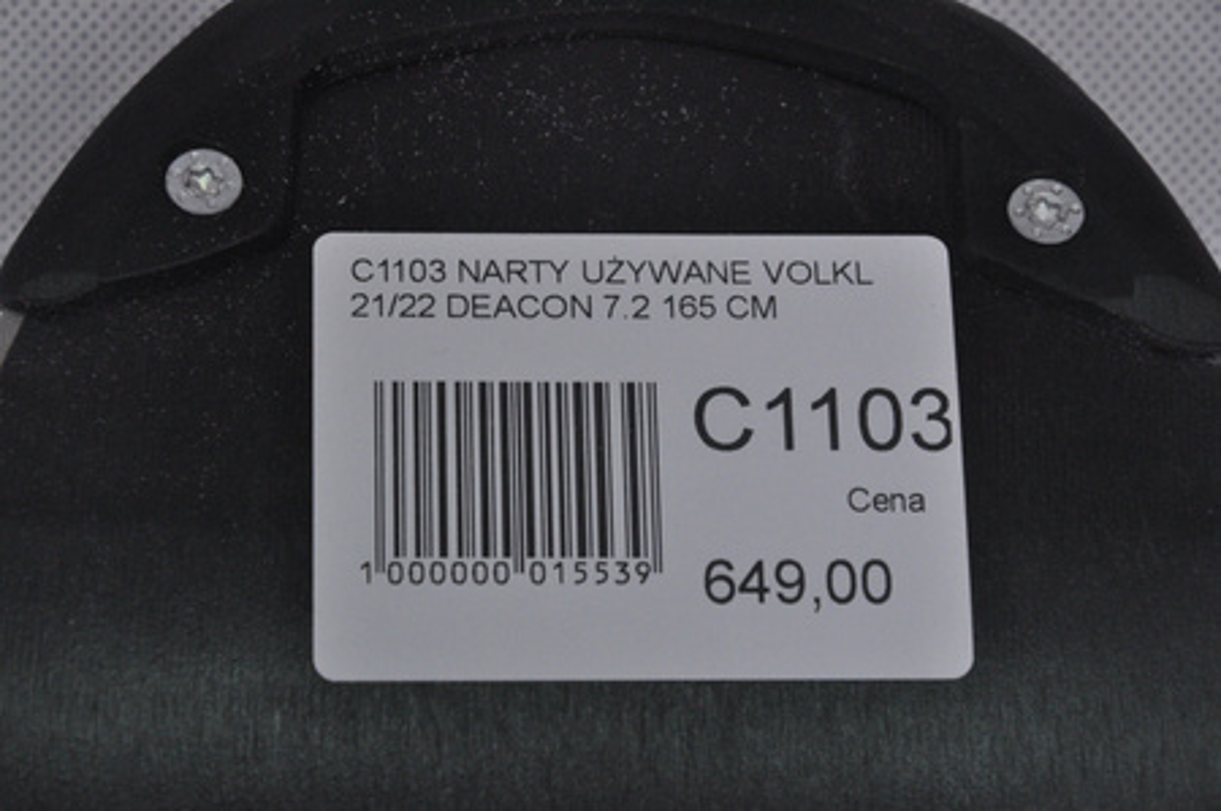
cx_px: 610
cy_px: 406
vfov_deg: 8.7
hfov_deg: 13.1
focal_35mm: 158
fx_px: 5336
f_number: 9.5
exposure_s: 1/125
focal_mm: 105
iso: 3200
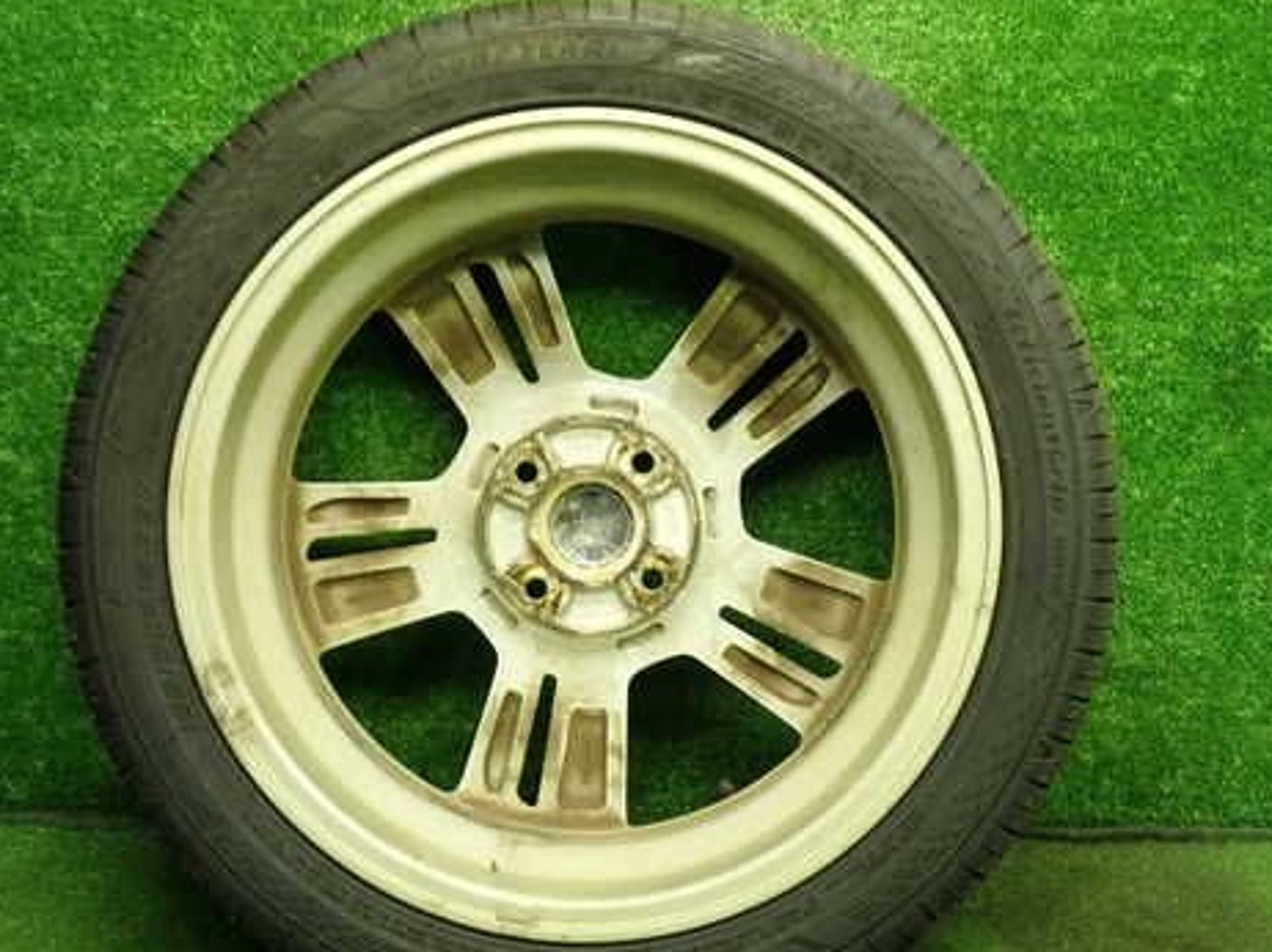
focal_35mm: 39
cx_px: 595
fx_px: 1432
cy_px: 523
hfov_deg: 47.9
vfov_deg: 36.8
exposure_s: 1/40
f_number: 2.3
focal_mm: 5.4
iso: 200
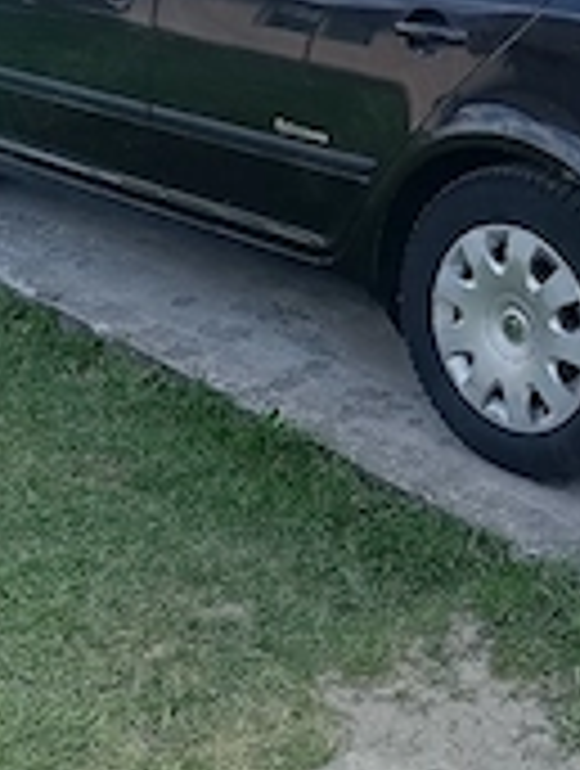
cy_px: 126
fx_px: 1447
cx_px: 526
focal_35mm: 65
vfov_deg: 28.9
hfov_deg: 22.1
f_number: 1.8
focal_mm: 4.22
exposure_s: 1/323
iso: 108
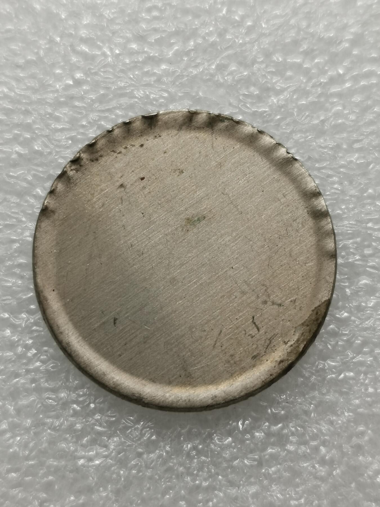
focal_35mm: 73
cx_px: 190
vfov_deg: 26.7
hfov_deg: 20.2
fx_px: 1068
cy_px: 254
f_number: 1.6
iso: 50
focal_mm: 5.56
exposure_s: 1/127
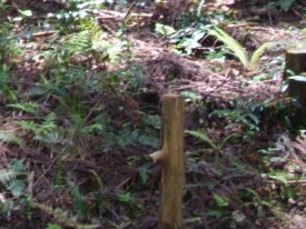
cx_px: -144
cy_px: -190
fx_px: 1219
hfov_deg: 13.5
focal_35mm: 138
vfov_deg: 10.1
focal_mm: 6.2
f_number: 2.8
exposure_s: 1/50
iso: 200
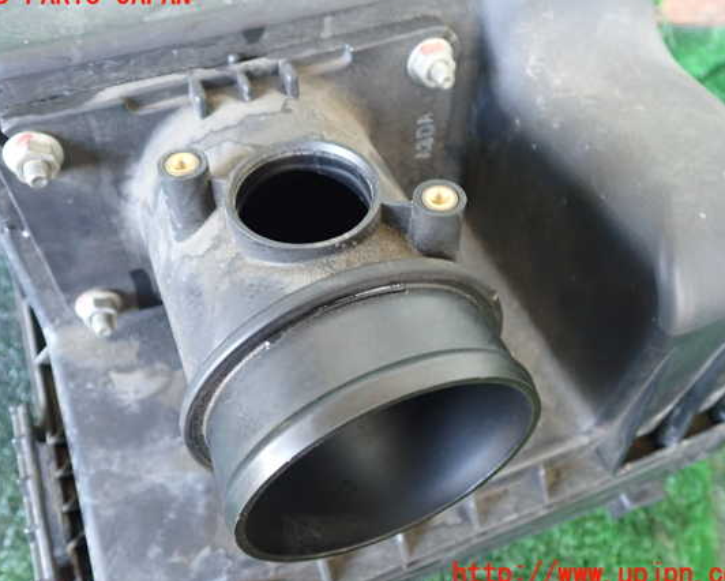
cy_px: 285
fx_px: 708
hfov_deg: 54.2
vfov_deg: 44.6
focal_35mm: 33
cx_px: 352
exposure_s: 1/30
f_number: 2.3
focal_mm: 5.4
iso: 640
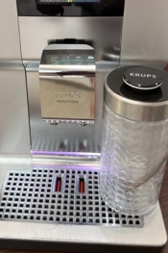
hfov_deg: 34.9
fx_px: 266
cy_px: 75
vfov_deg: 49.4
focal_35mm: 38
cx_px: 68
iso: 250
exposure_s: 1/50
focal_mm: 6.76
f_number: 1.78
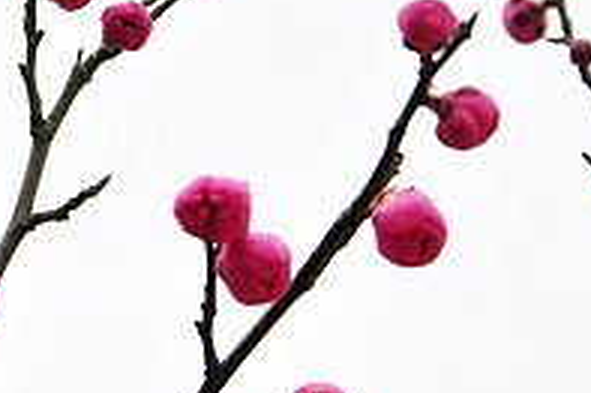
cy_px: 74
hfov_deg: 9.9
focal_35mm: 206
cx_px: -6
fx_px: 3371
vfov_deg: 6.7
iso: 200
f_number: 5.6
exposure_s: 1/160
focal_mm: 45
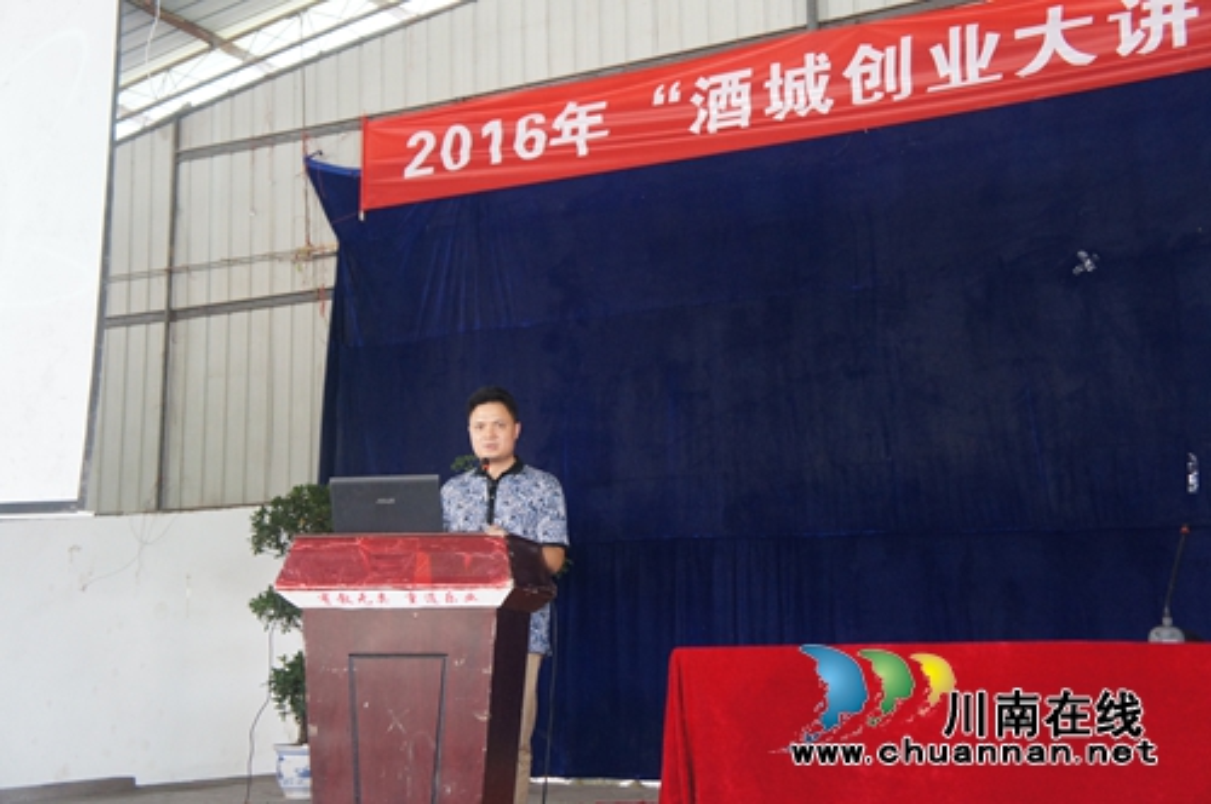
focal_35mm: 48
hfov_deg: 41.2
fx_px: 1613
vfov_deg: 28.0
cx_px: 606
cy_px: 402
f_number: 4
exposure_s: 1/60
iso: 1600
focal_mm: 32
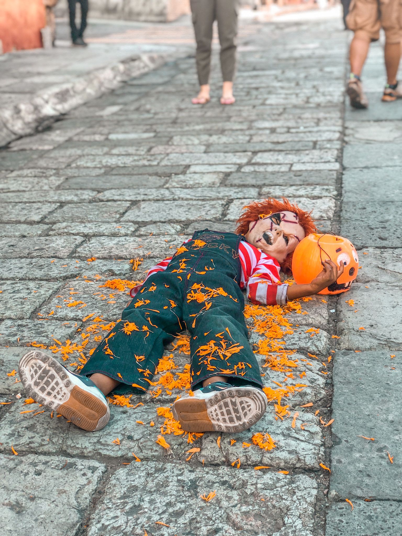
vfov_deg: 36.8
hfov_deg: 28.0
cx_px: 201
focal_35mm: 52
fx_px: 805
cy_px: 268
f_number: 2.4
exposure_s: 1/120
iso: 25
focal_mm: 6
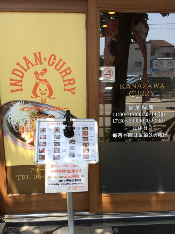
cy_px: 117
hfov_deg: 48.2
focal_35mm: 29
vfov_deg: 61.7
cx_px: 88
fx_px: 195
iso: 32
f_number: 2.2
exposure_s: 1/547
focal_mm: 4.15
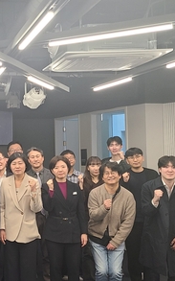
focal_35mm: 64
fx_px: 489
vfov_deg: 32.0
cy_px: 137
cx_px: -94
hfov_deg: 18.0
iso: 125
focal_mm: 5.4
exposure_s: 1/60
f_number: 1.8
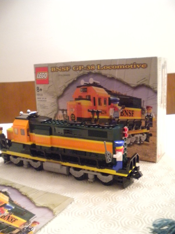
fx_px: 236
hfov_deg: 40.7
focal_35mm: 35
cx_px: 88
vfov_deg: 52.6
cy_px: 117
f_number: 3.1
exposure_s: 1/4.4
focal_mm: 6.3
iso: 800
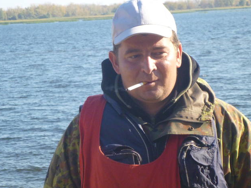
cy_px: 93
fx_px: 1182
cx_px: 124
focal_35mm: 163
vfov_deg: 9.1
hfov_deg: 12.1
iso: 400
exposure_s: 1/400
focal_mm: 22.8
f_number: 5.9
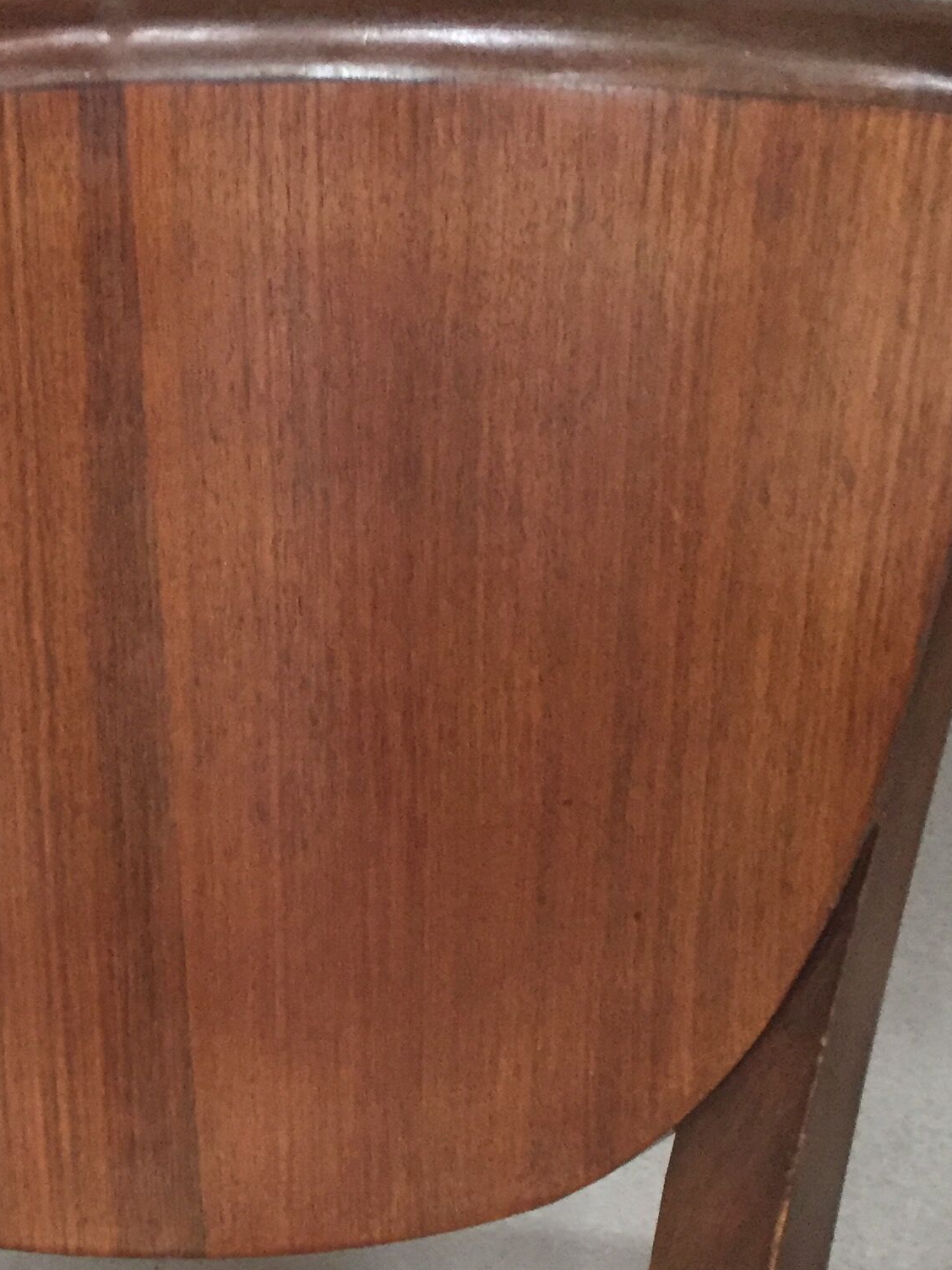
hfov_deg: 22.8
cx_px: 124
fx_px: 2309
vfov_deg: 30.4
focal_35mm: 63
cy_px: 885
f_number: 2.2
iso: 250
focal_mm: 4.15
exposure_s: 1/17
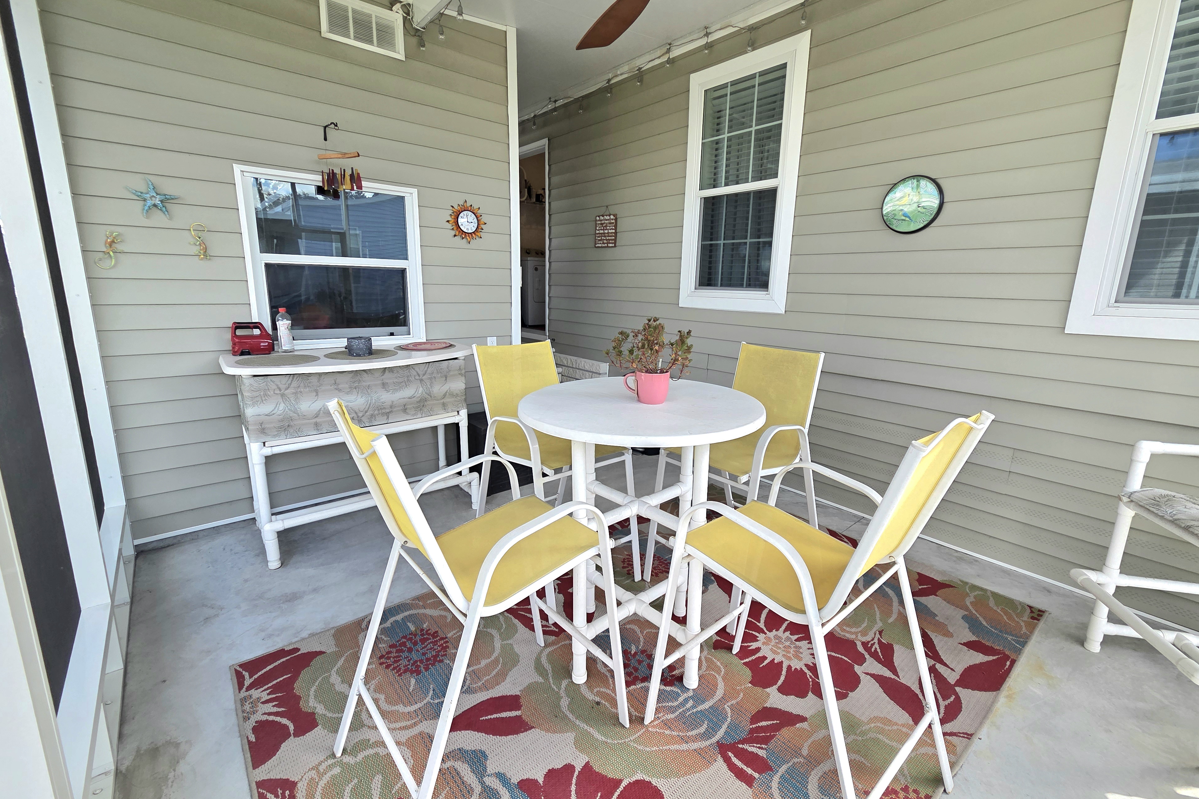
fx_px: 466
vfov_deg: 81.2
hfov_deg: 104.2
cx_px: 608
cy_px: 388
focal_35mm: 14
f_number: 2.2
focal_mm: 2.2
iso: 50
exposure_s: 1/192
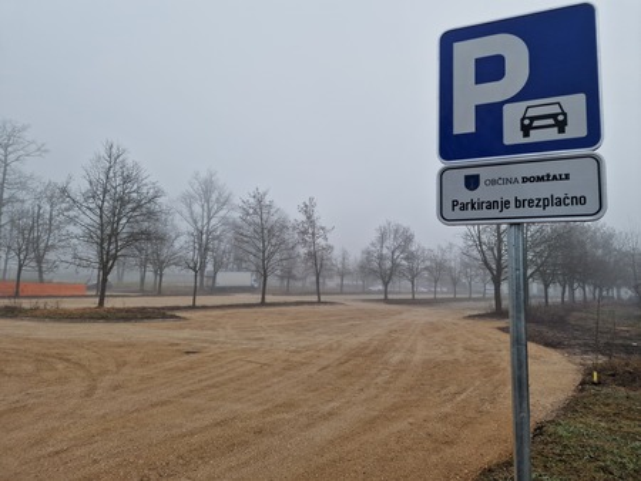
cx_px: 320
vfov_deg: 58.9
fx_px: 426
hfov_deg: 73.9
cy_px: 240
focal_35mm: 23
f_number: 1.8
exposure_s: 1/300
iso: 50
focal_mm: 6.4
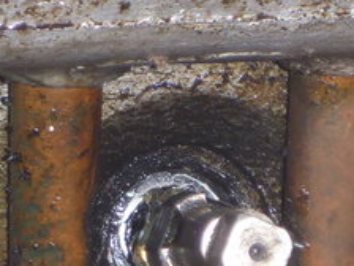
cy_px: 218
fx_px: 4091
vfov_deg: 3.7
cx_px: 188
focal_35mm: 400
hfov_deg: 5.0
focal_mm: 22.8
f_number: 5.9
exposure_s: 1/60
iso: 400
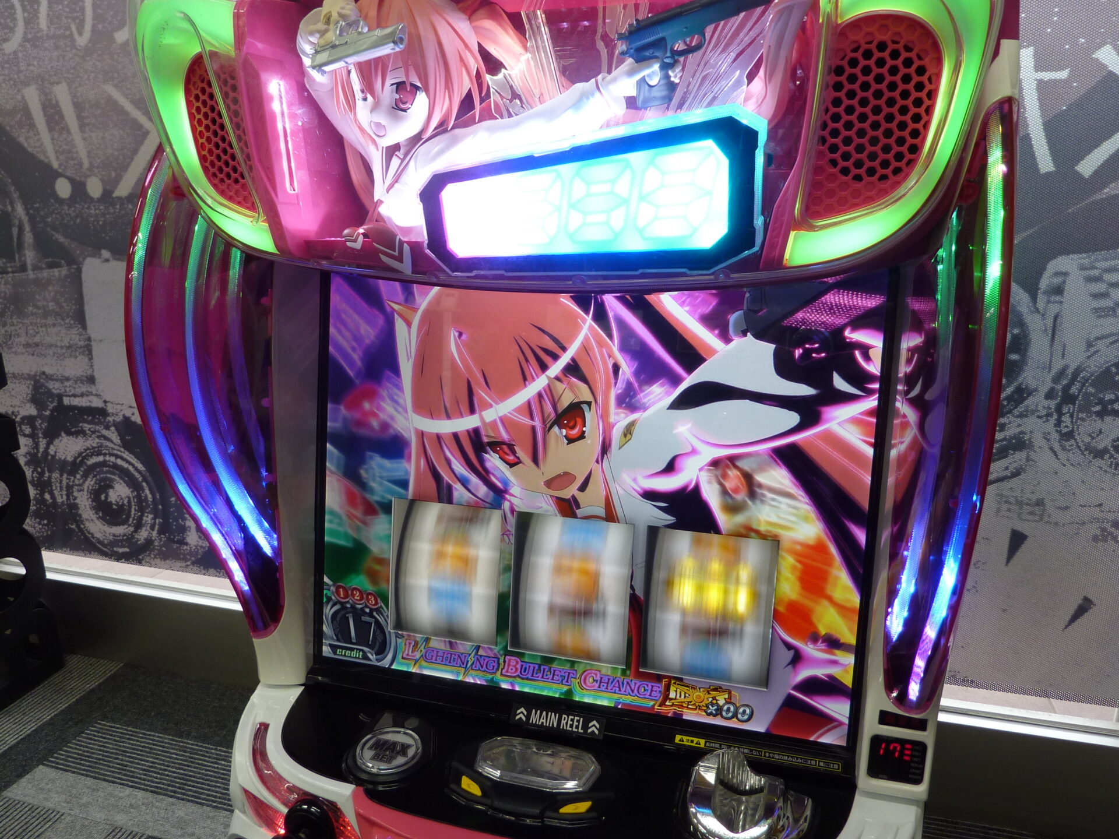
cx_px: 560
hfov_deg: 69.4
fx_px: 808
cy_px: 420
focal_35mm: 25
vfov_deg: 54.9
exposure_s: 1/30
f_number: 3.3
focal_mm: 4.1
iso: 125
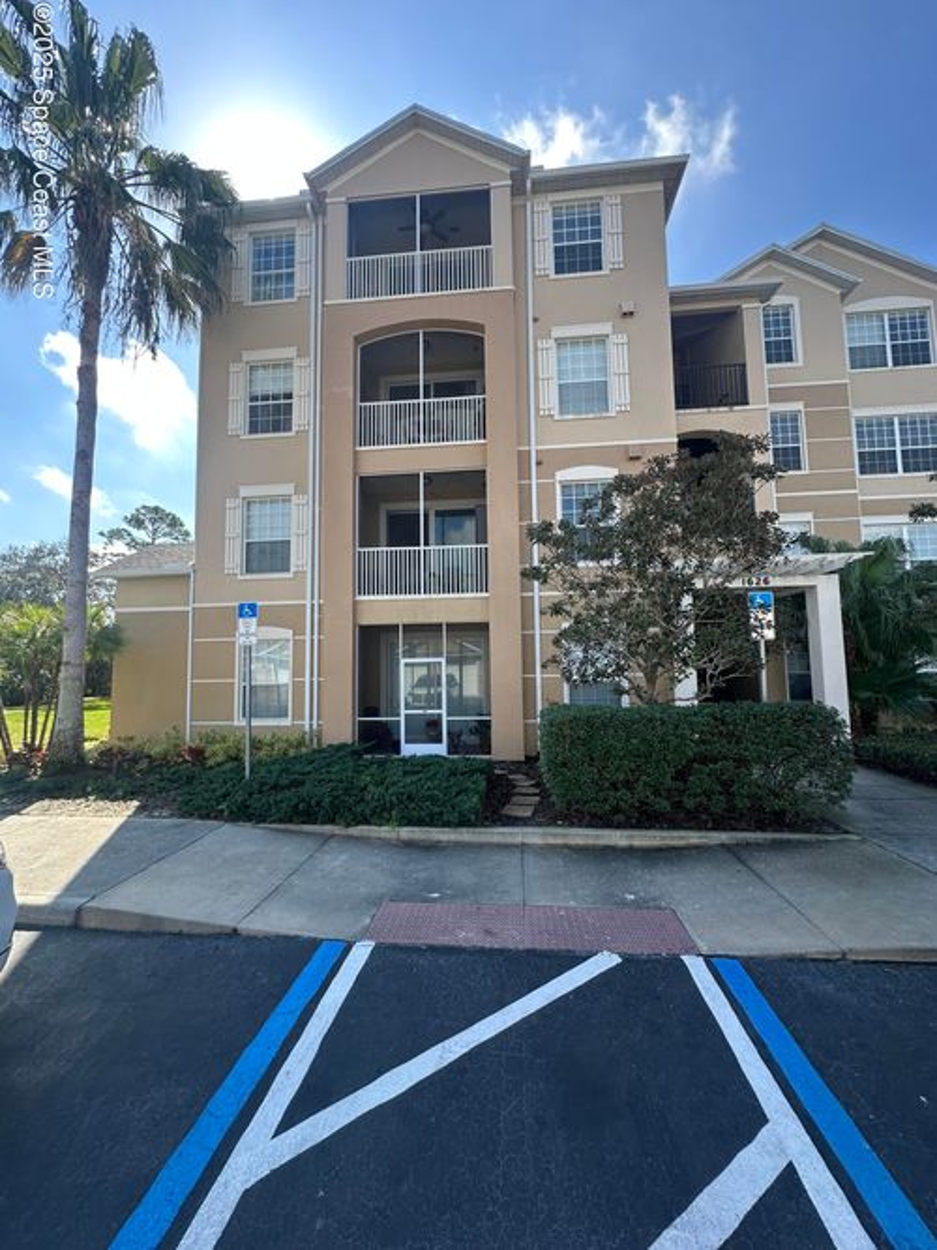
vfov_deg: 102.1
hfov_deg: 85.7
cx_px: 468
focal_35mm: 14
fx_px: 505
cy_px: 625
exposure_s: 1/445
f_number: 2.2
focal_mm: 2.22
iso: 40
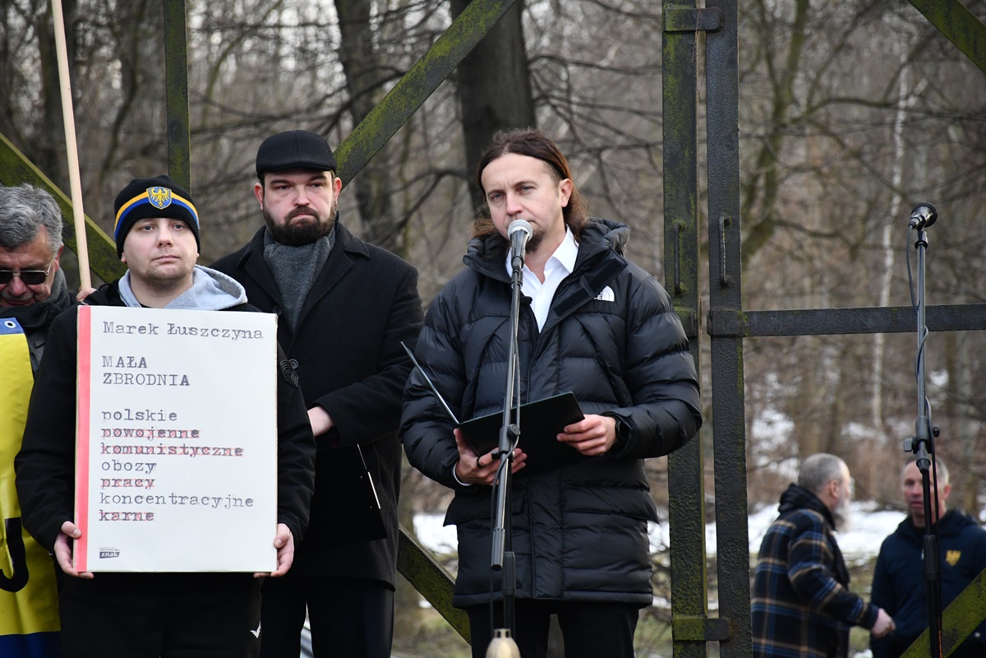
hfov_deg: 9.8
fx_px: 5751
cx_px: 493
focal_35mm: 210
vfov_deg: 6.5
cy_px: 329
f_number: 5.6
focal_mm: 140
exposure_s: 1/500
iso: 1600
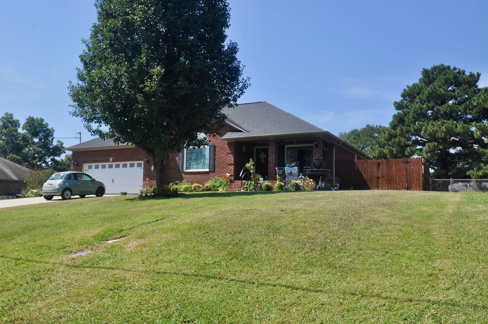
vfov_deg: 43.5
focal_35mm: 30
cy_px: 162
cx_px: 244
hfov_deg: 62.0
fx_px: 406
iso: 200
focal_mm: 20
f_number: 8
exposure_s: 1/320
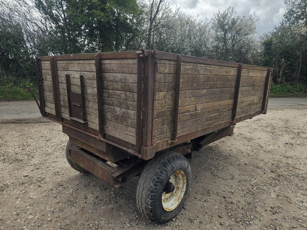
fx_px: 204
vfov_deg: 58.9
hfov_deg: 73.9
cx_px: 154
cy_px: 115
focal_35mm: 23
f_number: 1.8
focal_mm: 5.4
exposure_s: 1/617
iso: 25
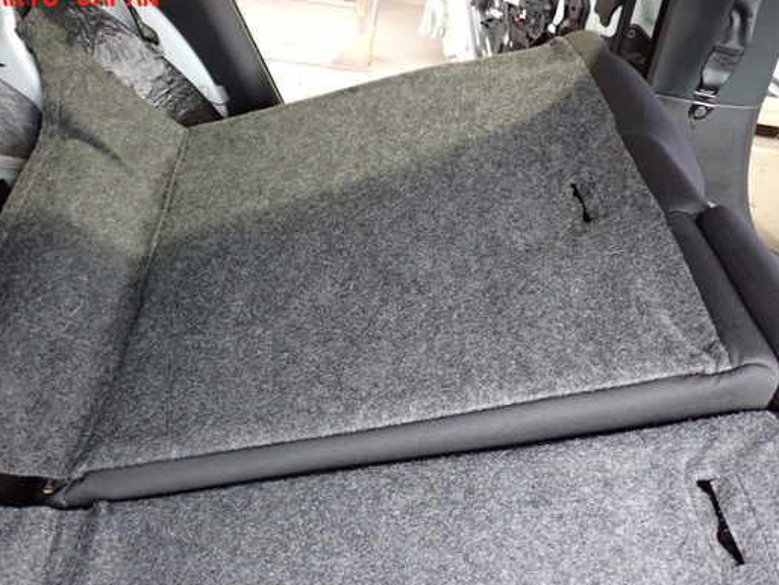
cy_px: 318
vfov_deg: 40.7
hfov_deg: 52.4
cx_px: 338
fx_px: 788
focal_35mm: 35
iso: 800
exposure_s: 1/30
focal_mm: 5.4
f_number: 2.3
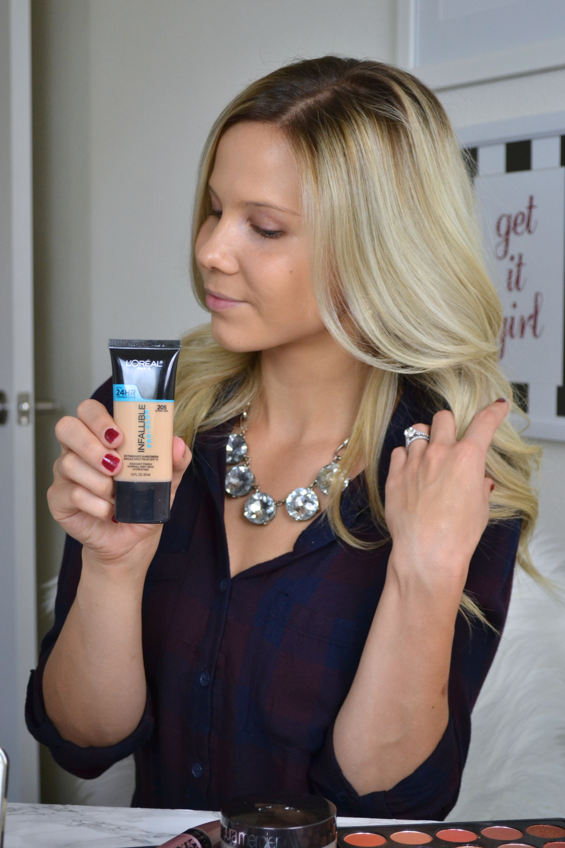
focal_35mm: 63
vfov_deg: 31.9
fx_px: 1483
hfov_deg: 21.6
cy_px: 424
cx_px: 282
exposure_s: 1/125
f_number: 5.6
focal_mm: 42
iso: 800
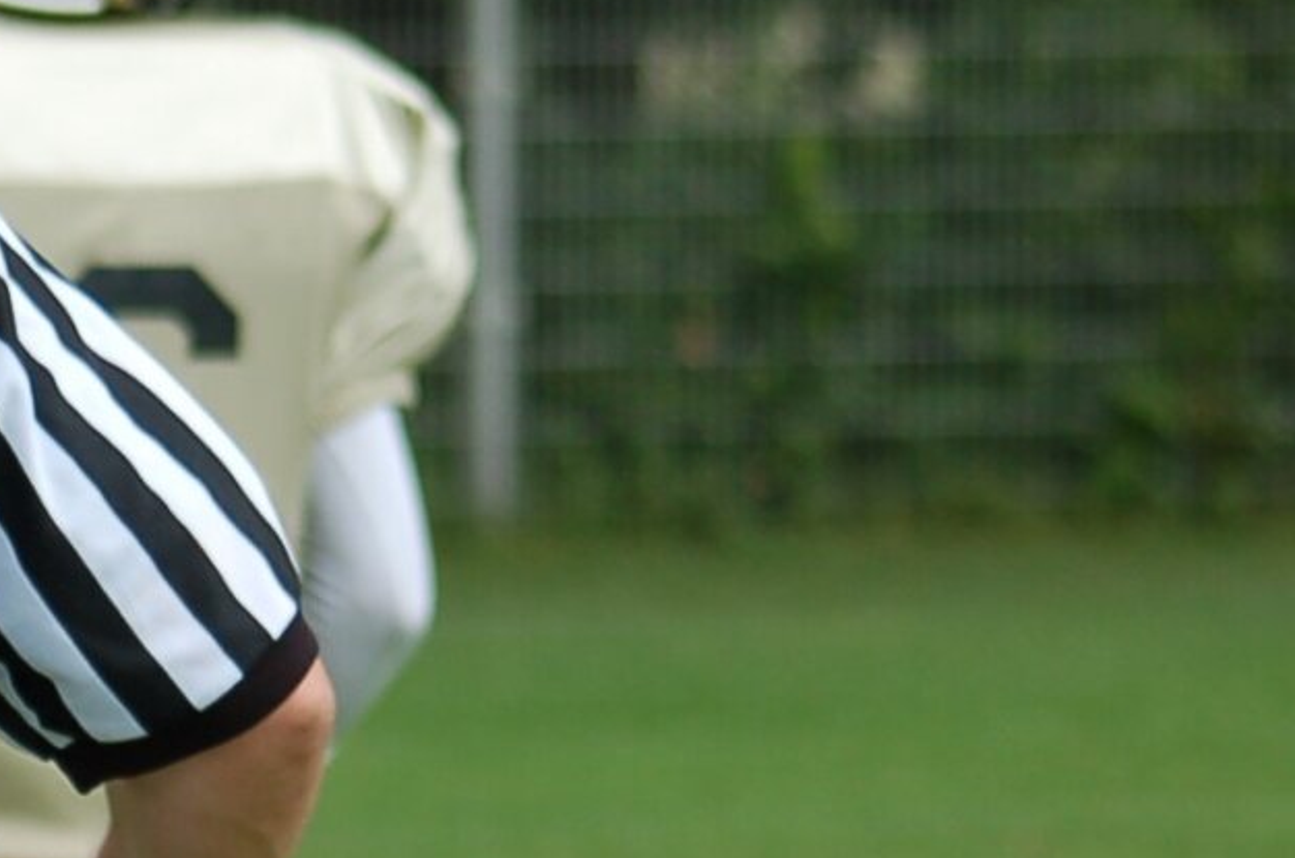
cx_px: -401
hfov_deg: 3.9
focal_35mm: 527
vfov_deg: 2.6
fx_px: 18923
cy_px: 467
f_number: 4.2
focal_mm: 100
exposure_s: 1/1000
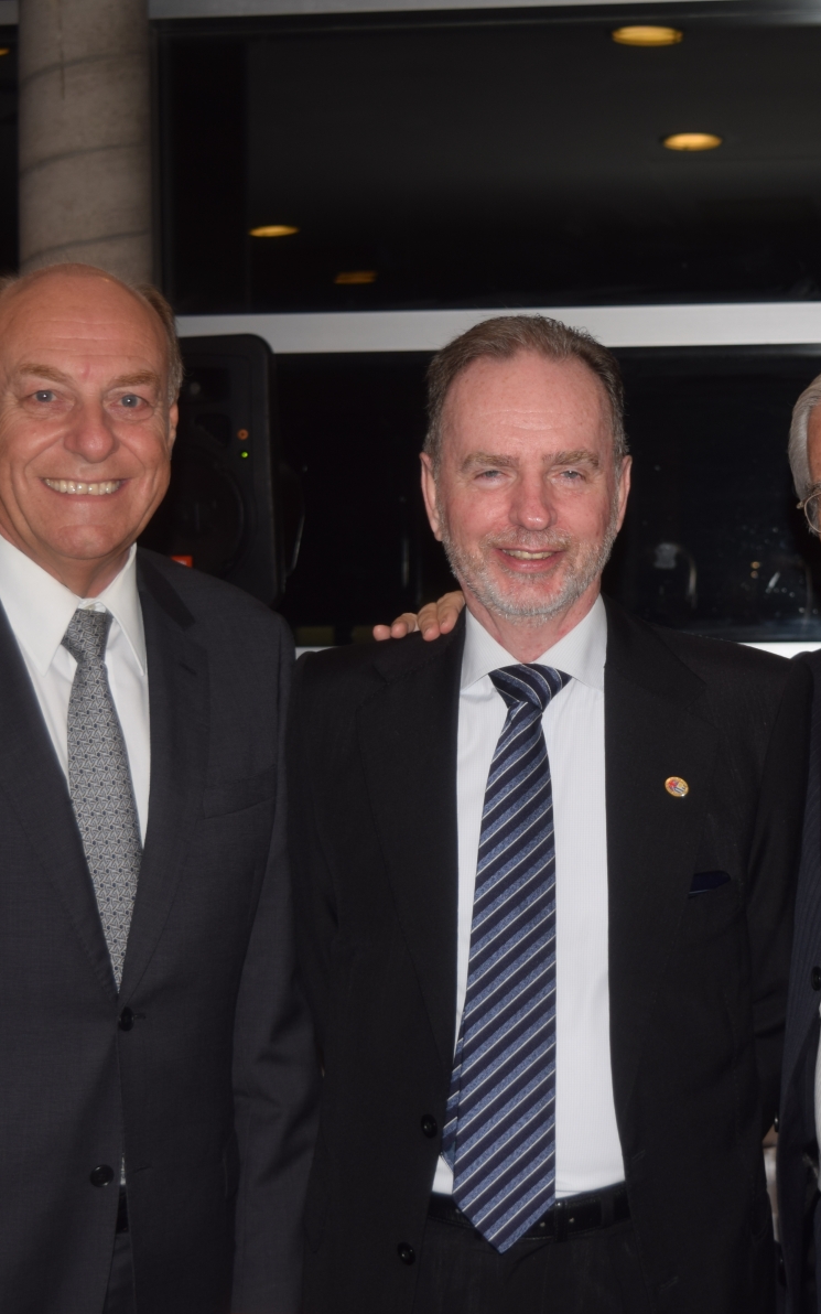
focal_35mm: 81
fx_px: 2892
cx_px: 533
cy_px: 657
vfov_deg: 25.6
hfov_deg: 16.1
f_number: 4.5
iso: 100
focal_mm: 35
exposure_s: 1/40
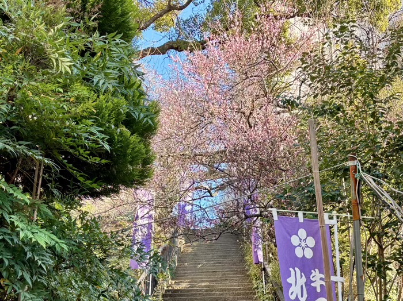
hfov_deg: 67.3
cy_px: 150
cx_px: 202
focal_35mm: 26
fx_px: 302
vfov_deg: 53.0
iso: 50
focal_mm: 5.96
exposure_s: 1/342
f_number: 1.6
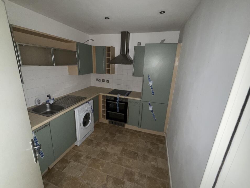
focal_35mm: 15
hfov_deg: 98.1
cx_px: 122
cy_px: 92
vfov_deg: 81.7
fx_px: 108
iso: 320
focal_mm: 2.22
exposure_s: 1/30
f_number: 2.2
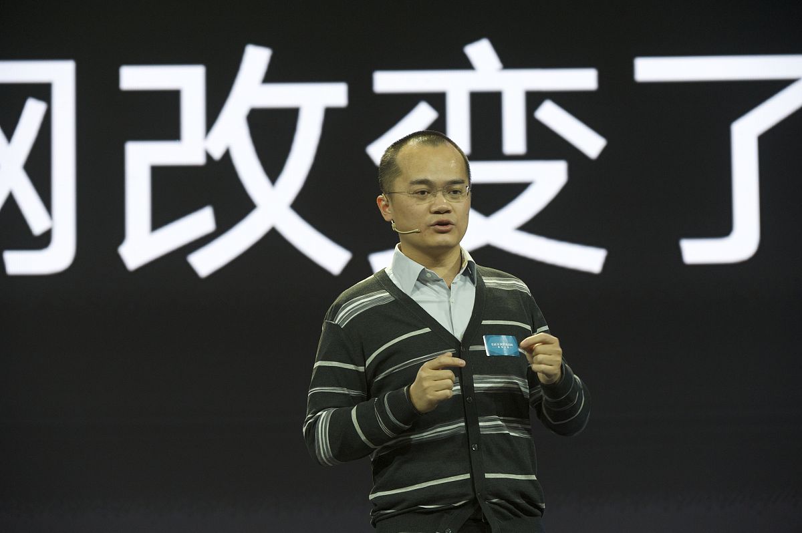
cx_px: 401
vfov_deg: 5.7
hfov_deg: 8.6
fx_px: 5342
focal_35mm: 240
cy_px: 266
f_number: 8
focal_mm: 240
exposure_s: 1/80
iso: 1600
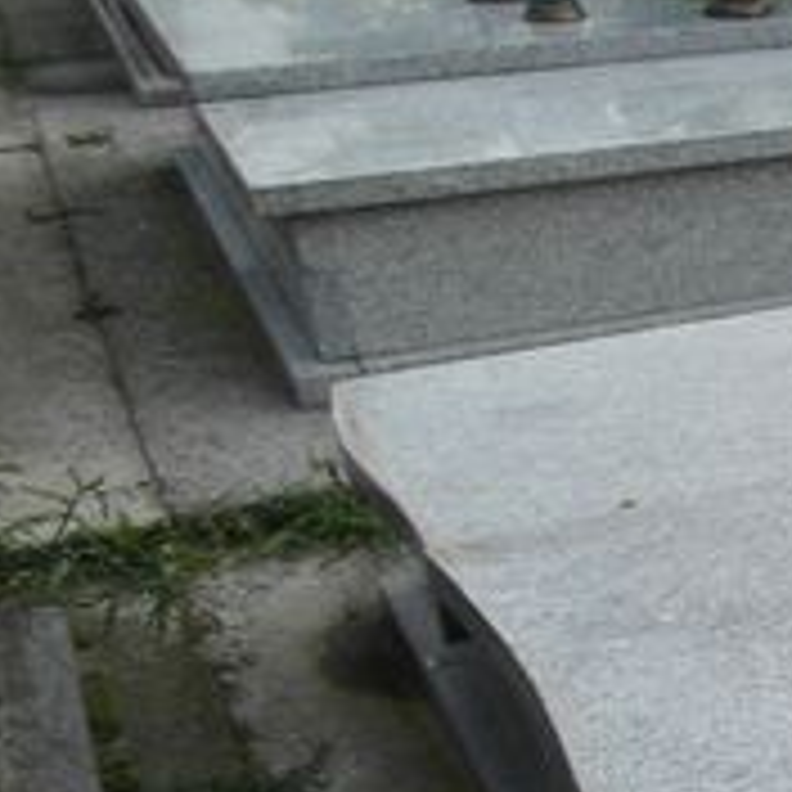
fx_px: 1993
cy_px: 698
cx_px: 1436
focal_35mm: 77
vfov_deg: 22.0
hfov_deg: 17.9
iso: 80
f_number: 3.9
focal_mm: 5.2
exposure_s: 1/180
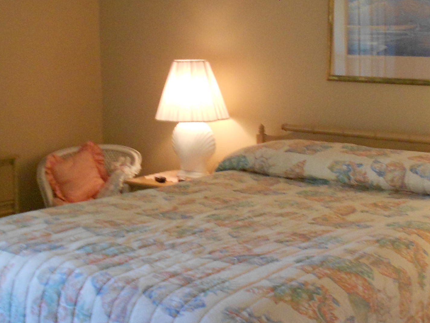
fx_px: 683
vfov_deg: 26.6
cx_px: 279
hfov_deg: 34.7
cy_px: 157
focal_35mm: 55
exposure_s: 1/25
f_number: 3.2
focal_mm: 4.6
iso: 400
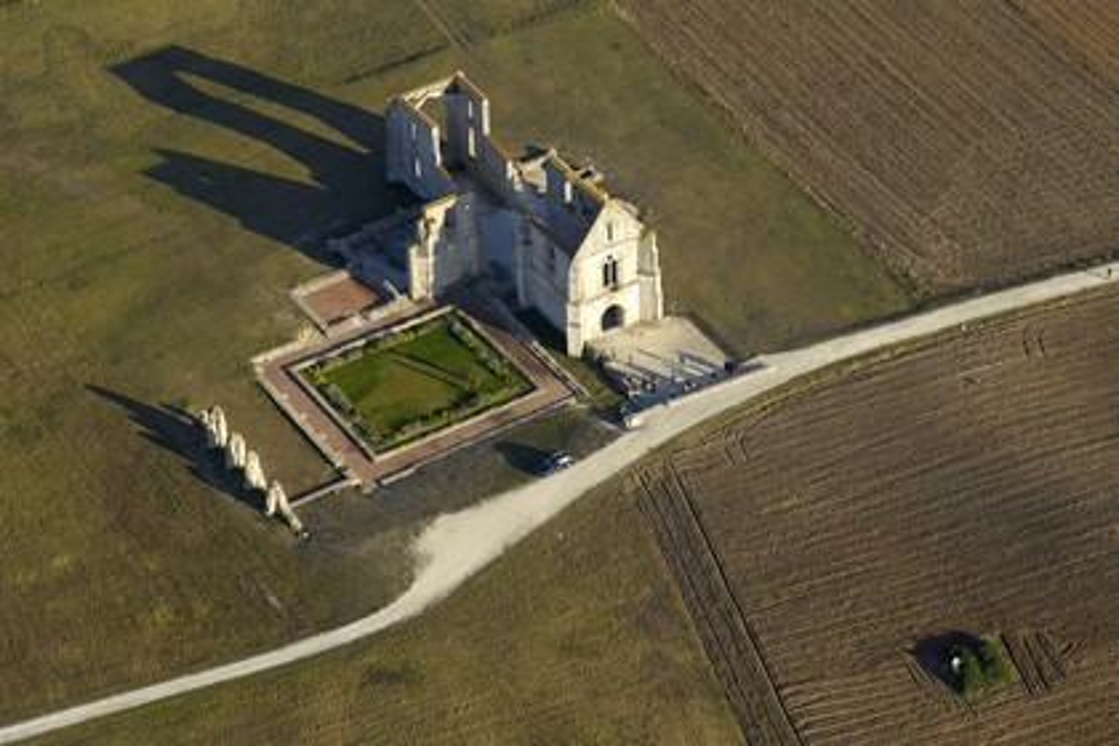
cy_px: 373
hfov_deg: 19.5
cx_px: 560
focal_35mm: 105
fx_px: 3263
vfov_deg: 13.0
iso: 100
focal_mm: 70
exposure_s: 1/350
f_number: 5
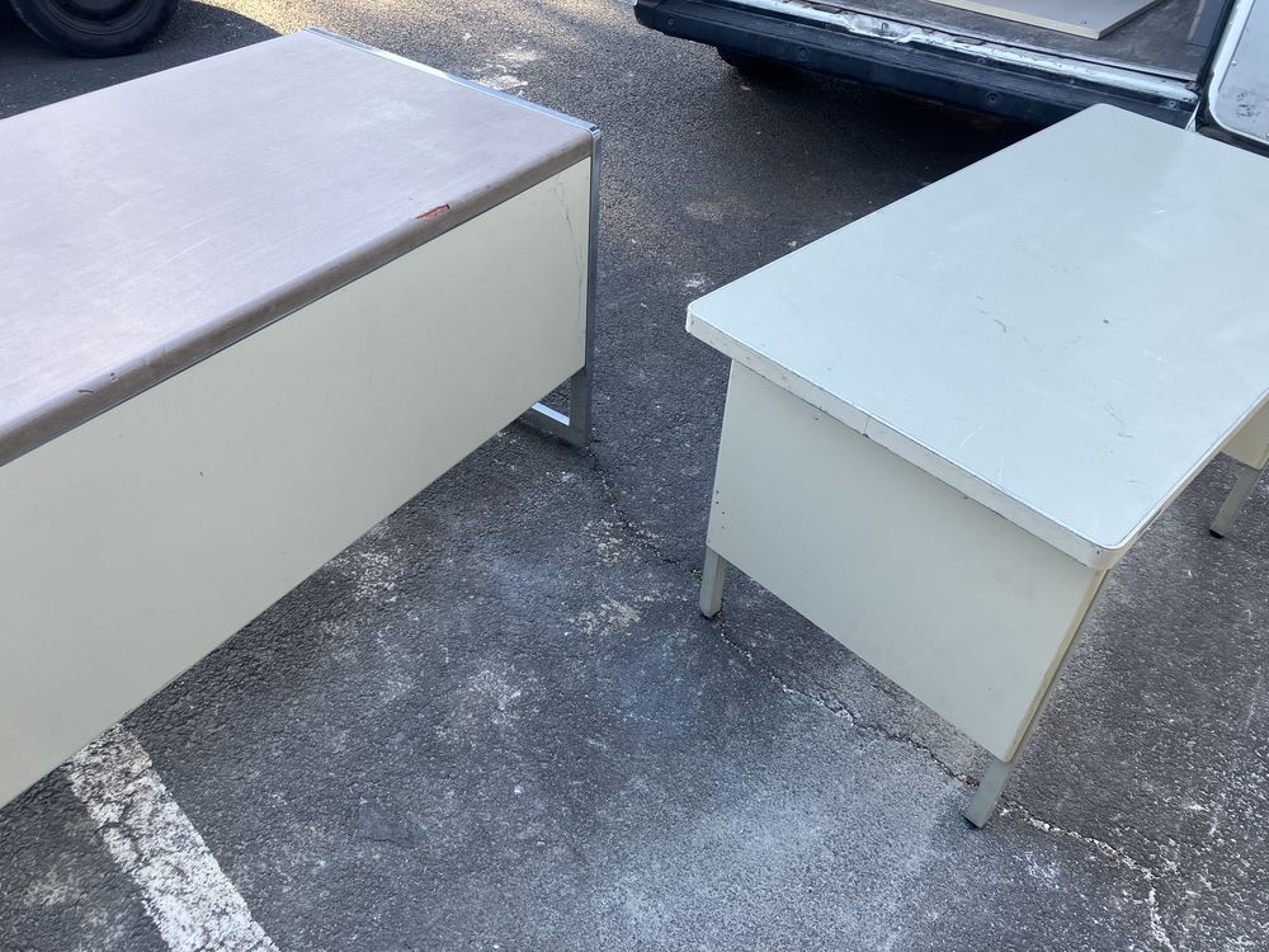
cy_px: 476
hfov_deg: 63.4
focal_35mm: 28
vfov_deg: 49.7
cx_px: 634
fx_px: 1026
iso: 25
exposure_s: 1/122
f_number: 1.8
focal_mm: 3.99
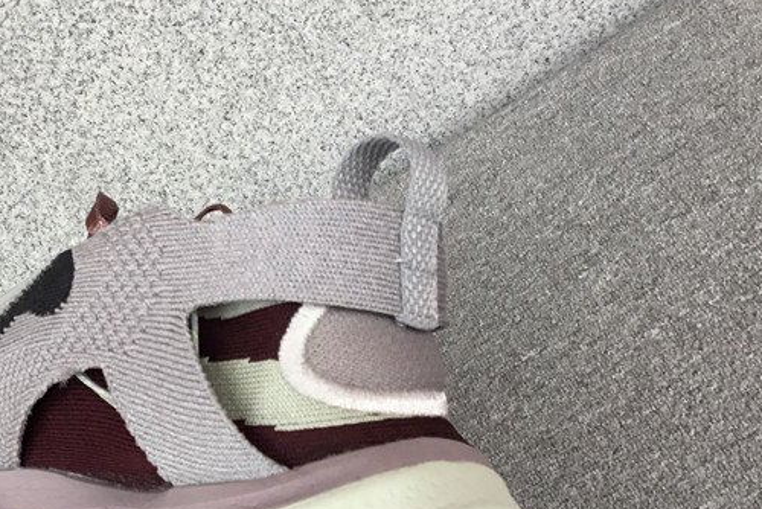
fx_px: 1228
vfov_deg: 23.3
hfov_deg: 33.4
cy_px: 360
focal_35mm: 58
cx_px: 145
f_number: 2.4
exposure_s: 1/100
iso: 50
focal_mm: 3.3
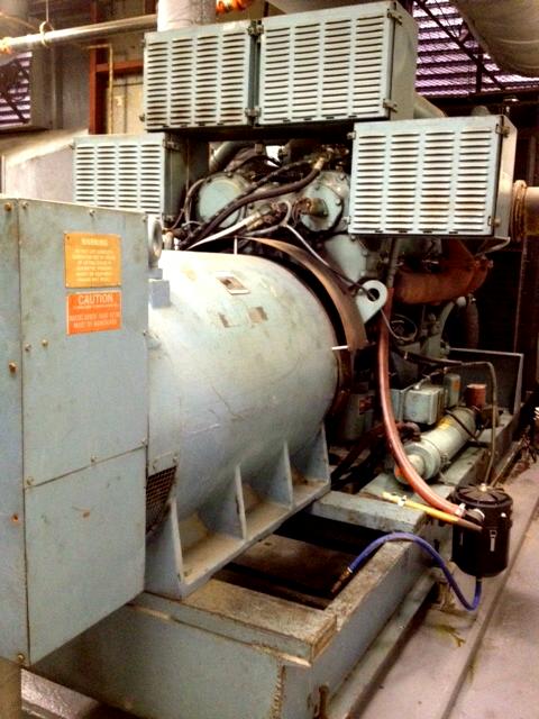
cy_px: 360
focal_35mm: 35
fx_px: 727
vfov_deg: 52.6
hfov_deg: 40.7
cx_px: 270
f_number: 2.4
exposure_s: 1/15
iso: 640
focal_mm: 4.28
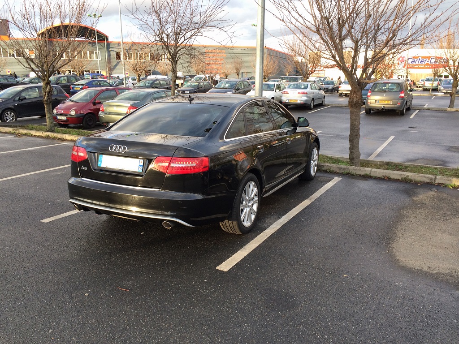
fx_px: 398
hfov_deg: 60.0
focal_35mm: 30
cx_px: 230
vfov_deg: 46.8
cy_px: 172
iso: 32
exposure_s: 1/125
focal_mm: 4.12
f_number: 2.2
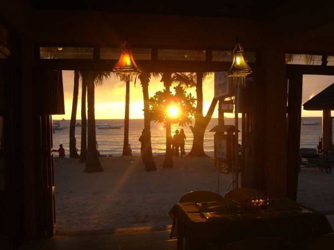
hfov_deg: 51.4
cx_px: 167
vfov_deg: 39.6
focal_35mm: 36
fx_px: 347
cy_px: 123
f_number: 2.8
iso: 80
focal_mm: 7.4
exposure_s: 1/180
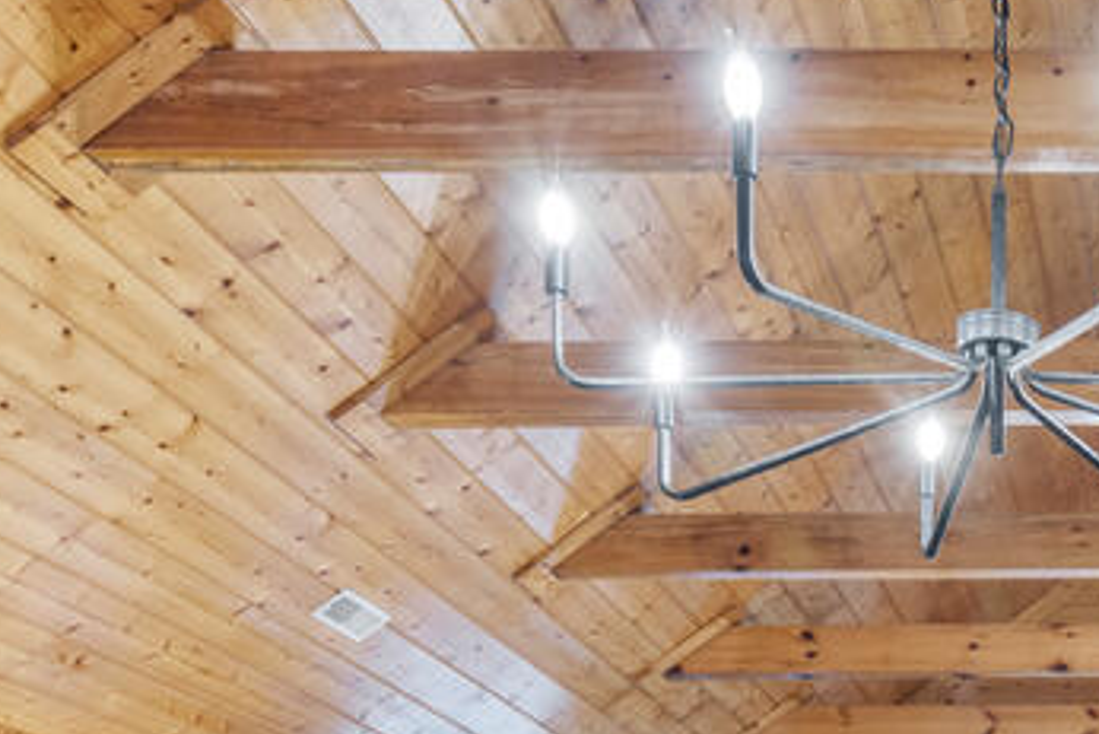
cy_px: 1172
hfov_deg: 30.5
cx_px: 1194
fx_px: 1802
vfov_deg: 19.4
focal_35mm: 59
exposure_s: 1/2.5
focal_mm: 17
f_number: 8
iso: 200
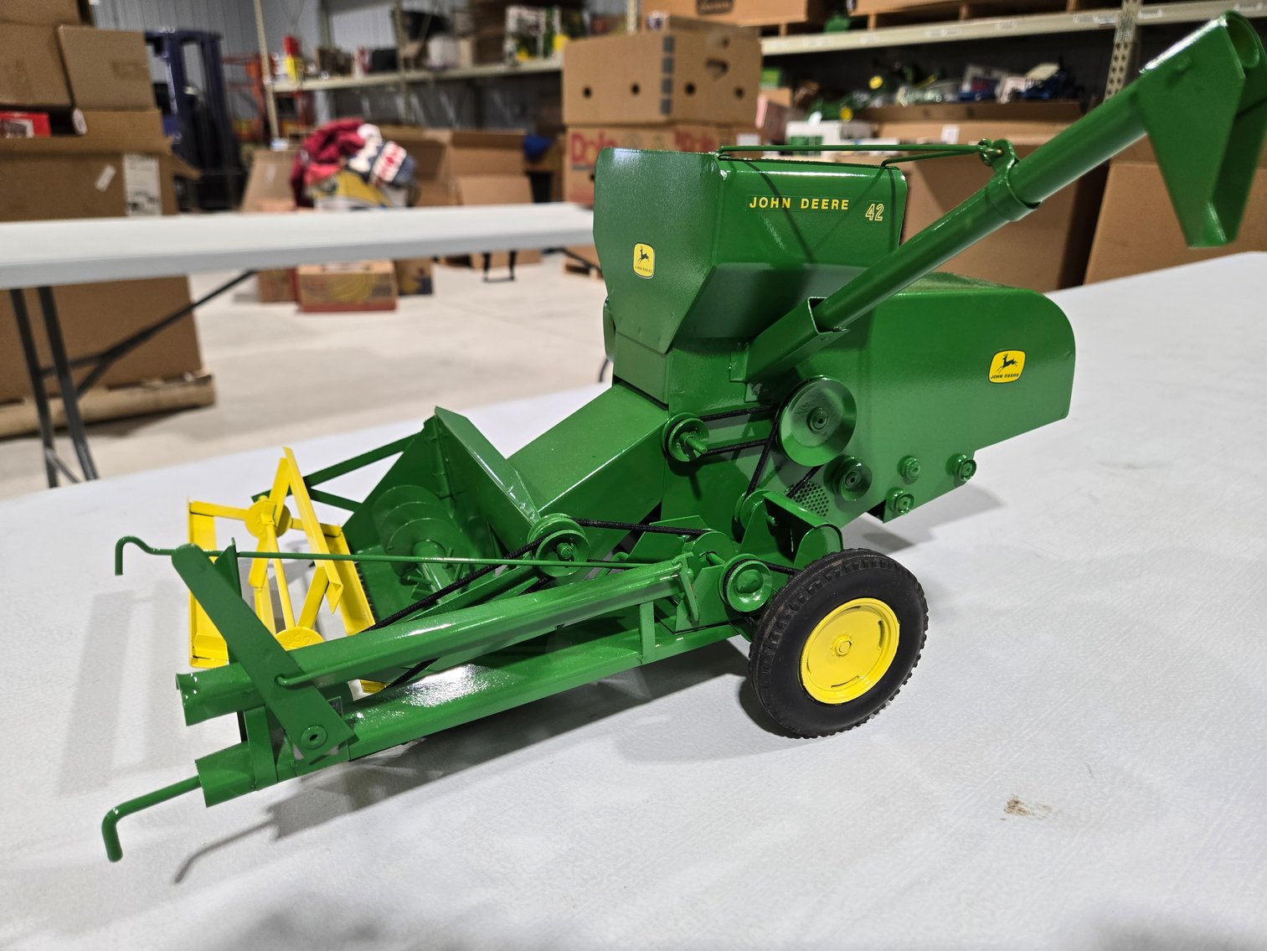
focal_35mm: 23
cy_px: 476
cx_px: 634
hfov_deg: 73.9
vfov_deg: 58.9
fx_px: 842
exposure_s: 1/180
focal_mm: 5.4
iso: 125
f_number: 1.8
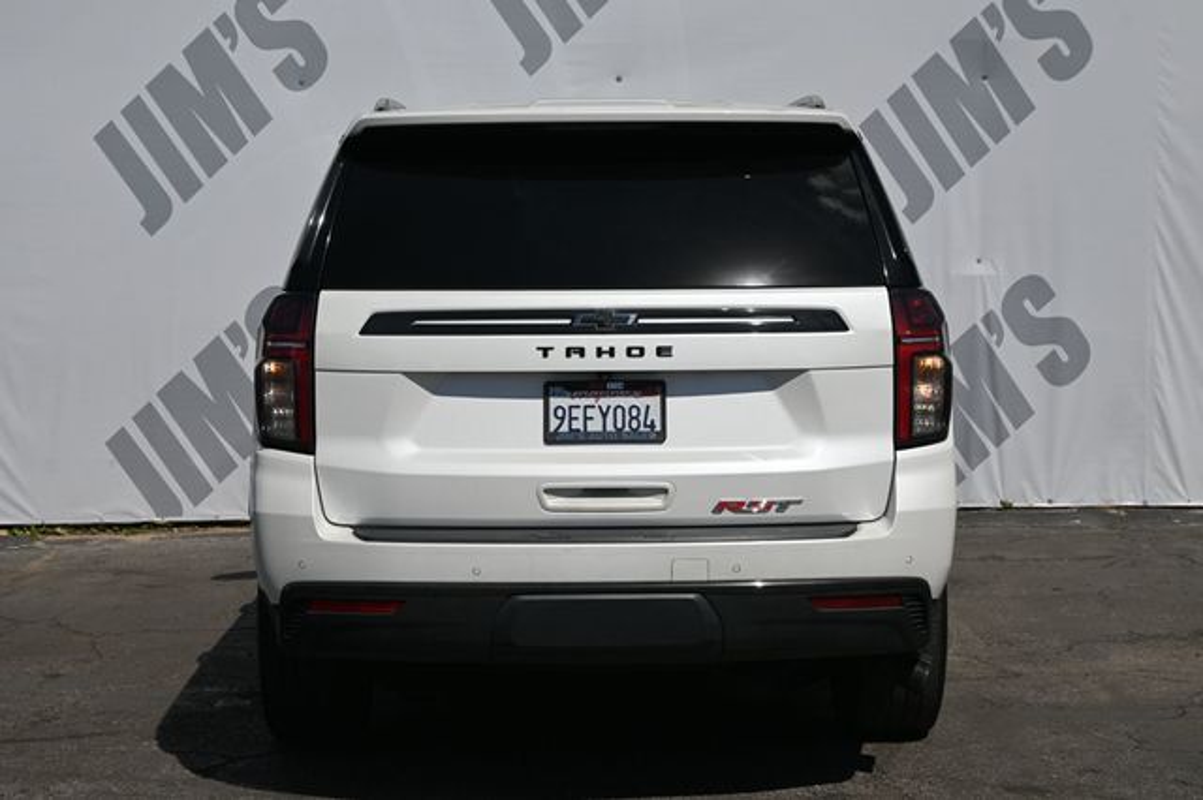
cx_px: 602
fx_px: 2254
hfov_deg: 29.9
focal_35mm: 68
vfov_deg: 20.1
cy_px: 400
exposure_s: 1/500
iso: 100
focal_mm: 45
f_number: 8
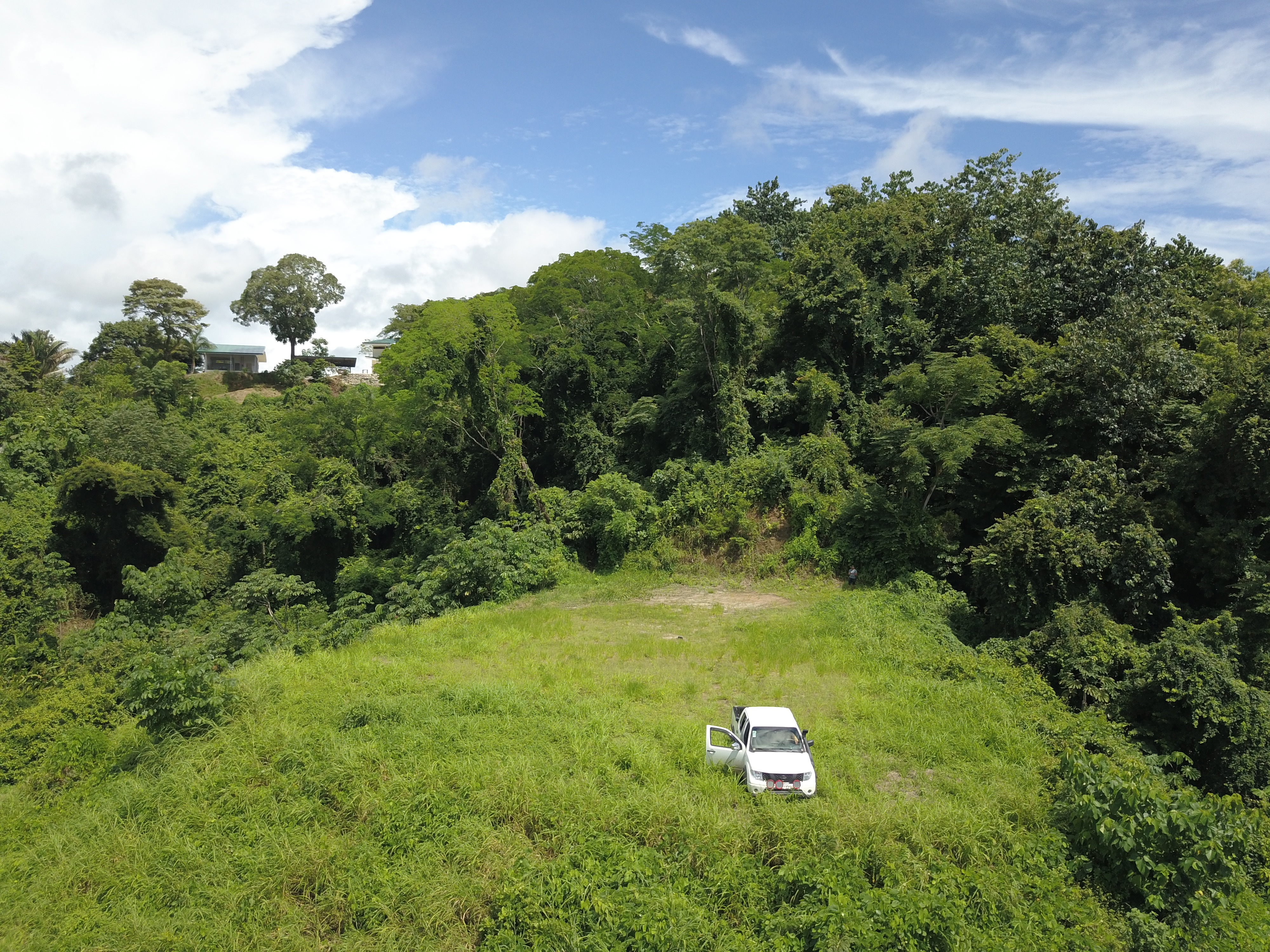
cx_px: 635
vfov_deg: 53.1
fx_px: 954
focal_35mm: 26
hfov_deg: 67.3
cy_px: 476
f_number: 2.2
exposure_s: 1/1339
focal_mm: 4.73
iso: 100
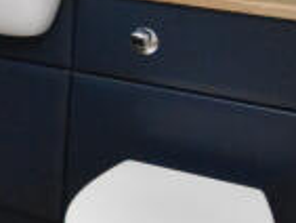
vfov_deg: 13.7
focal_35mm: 105
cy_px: -39
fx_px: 899
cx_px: -239
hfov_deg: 15.9
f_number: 4.5
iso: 4500
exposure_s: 1/125
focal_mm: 10
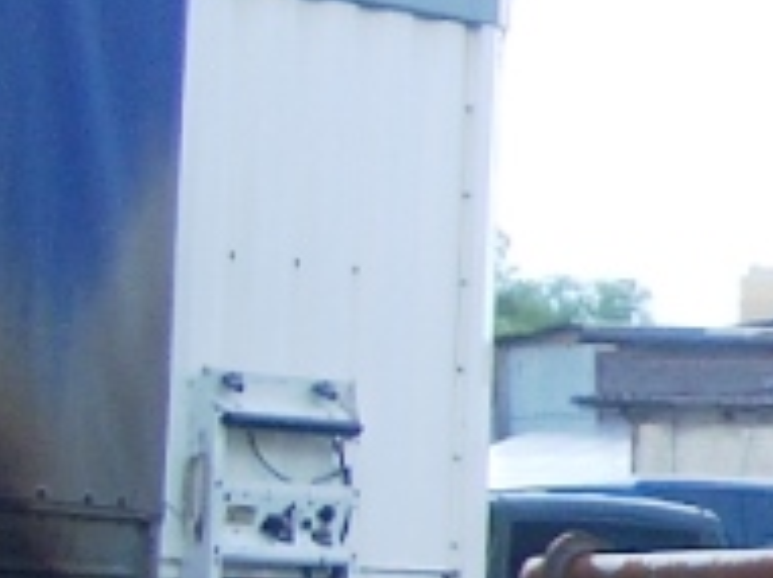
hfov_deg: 9.4
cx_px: 1866
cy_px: 424
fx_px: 4196
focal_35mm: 188
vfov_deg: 7.9
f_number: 2.6
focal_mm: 5.8
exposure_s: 1/400
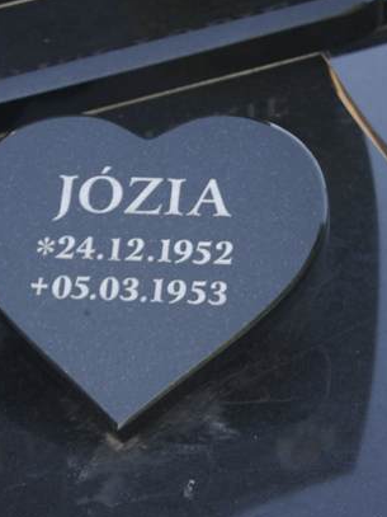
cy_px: 265
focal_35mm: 125
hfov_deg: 11.9
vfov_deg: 15.8
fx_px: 1861
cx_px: 148
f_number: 5.6
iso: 200
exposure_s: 1/160
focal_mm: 55
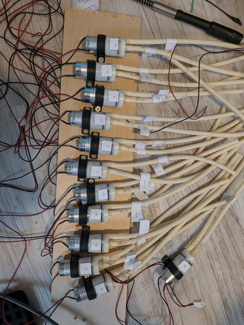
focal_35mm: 24
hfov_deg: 56.8
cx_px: 122
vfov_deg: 71.6
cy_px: 162
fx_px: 226
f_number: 1.7
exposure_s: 1/120
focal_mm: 4.53
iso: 1238
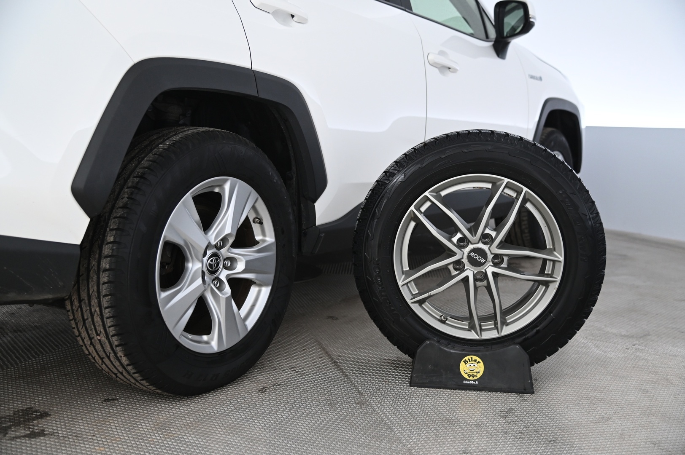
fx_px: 837
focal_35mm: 44
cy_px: 228
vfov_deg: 30.5
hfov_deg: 44.5
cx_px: 342
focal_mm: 44
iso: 2000
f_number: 4
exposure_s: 1/80
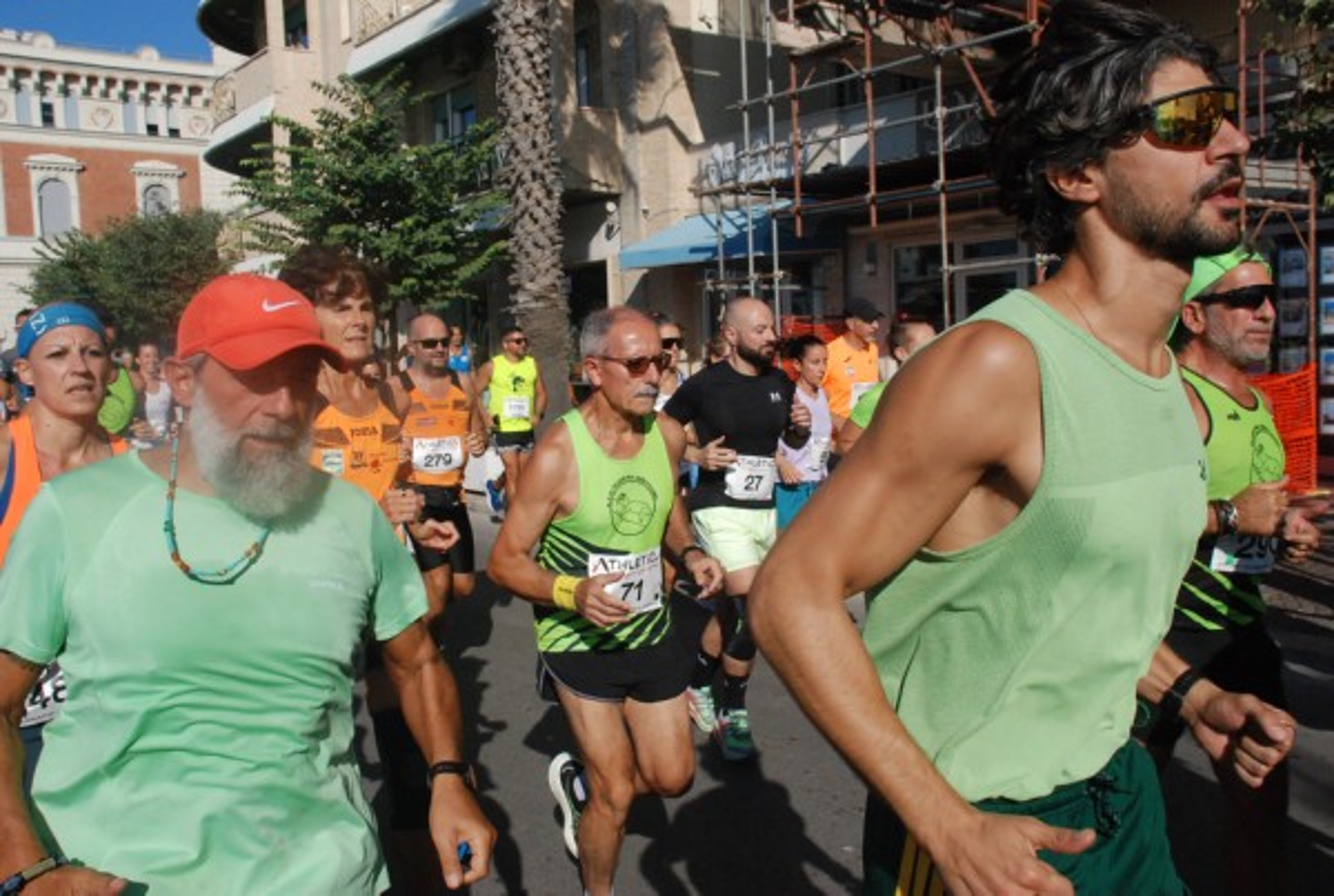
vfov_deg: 40.2
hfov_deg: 57.1
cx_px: 667
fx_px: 1226
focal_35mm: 33
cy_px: 448
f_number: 9
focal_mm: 22
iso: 1000
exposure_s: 1/2500
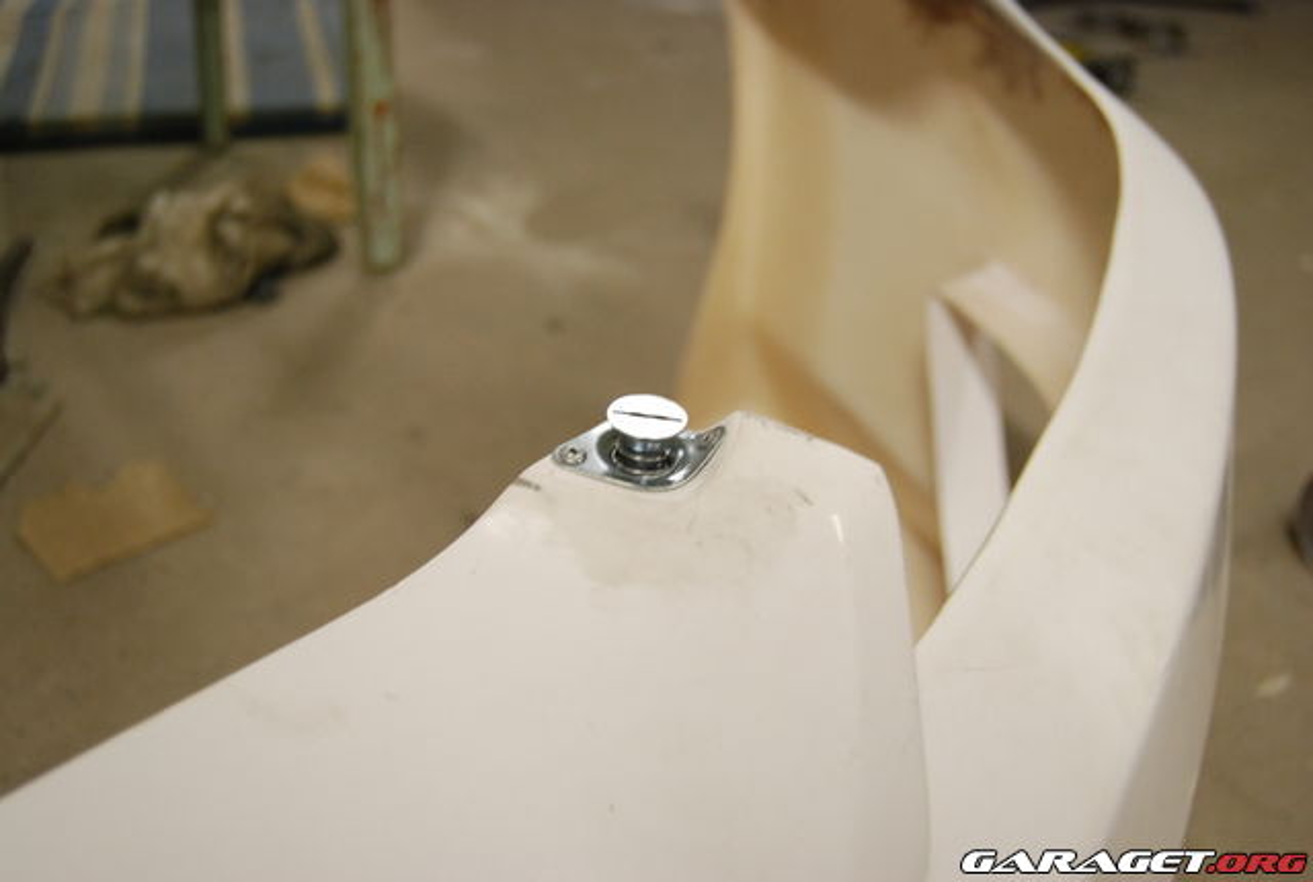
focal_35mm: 39
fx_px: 1426
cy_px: 441
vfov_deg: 34.4
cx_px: 656
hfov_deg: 49.4
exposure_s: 1/25
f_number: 4
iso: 800
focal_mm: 26
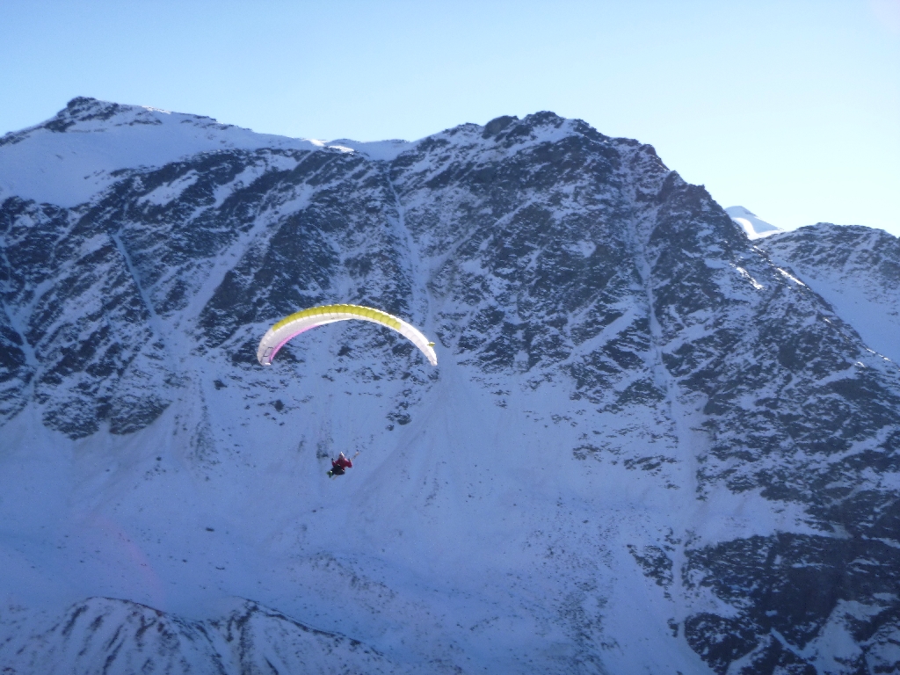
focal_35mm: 62
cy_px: 338
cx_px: 450
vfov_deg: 23.7
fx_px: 1612
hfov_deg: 31.2
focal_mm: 11.1
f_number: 5.3
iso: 100
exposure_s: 1/250
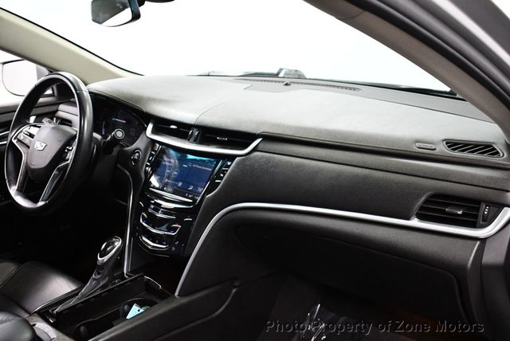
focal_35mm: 36
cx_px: 255
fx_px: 510
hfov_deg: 53.1
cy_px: 170
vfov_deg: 36.9
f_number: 3.5
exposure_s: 1/100
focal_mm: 18
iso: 3200
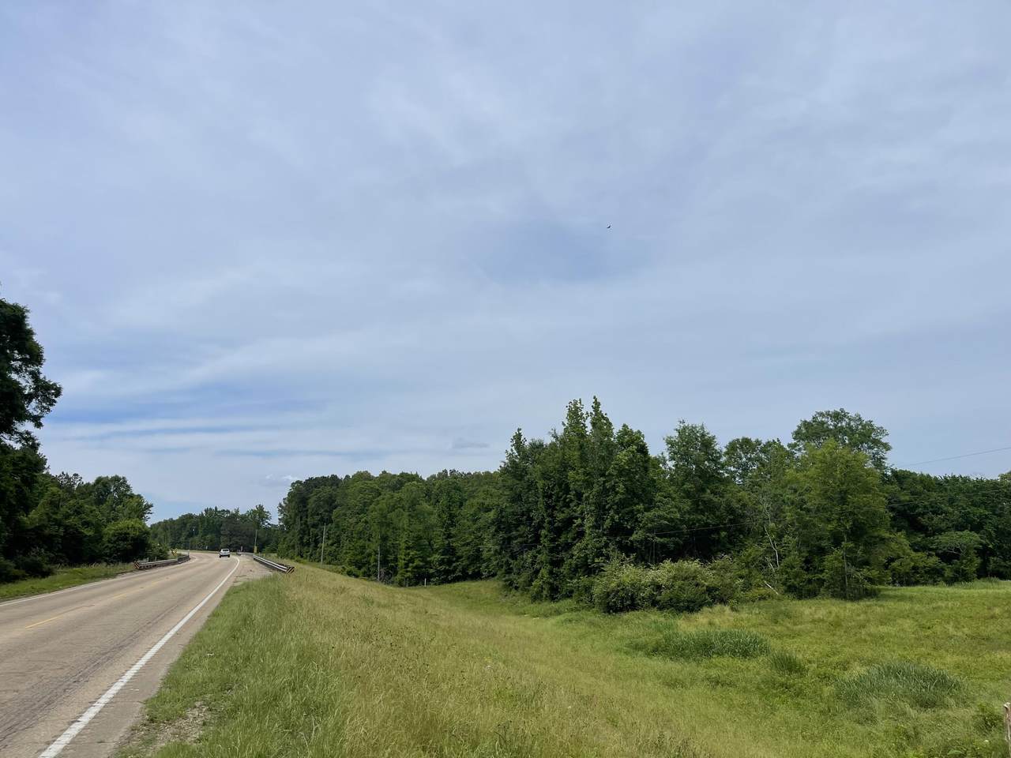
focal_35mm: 25
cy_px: 379
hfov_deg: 69.4
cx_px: 506
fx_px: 730
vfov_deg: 54.9
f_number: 1.6
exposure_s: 1/8547
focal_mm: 5.1
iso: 32
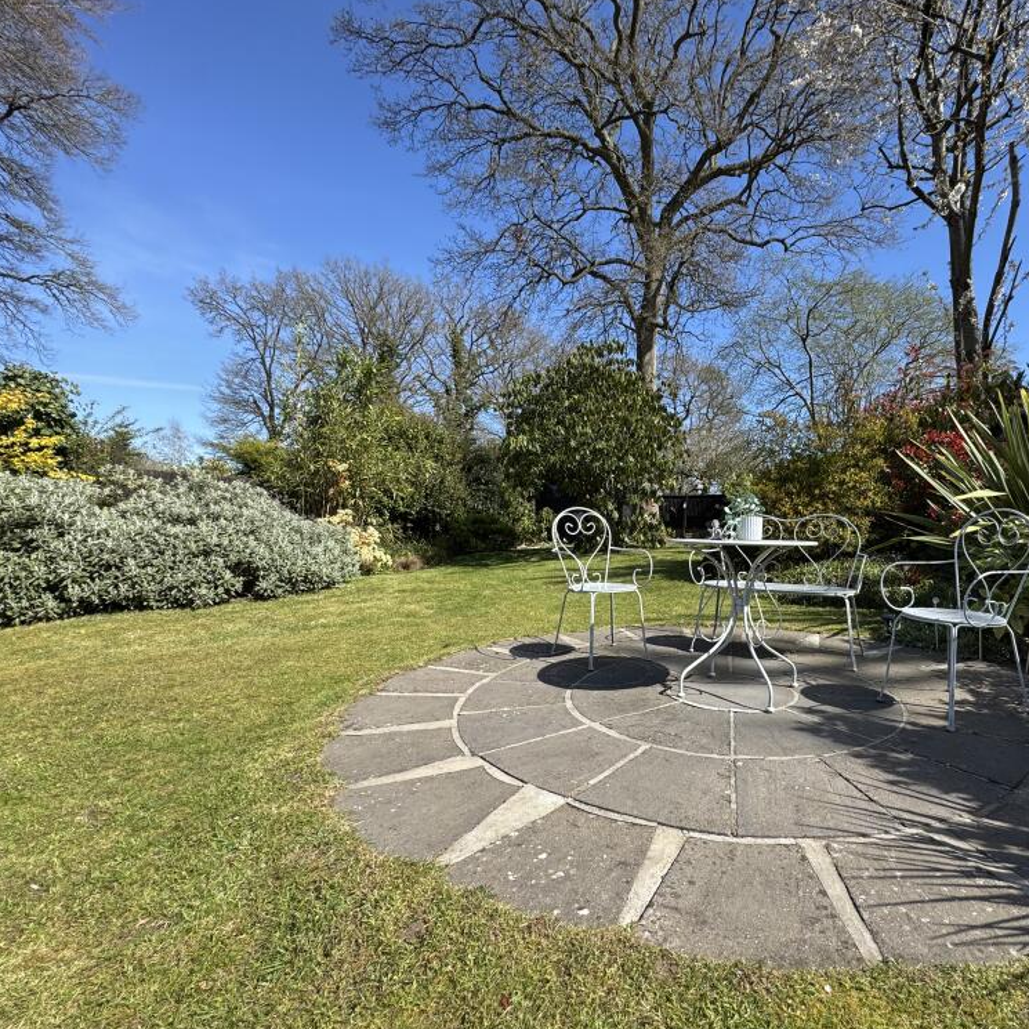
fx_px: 572
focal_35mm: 17
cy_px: 526
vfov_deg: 84.0
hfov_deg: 82.1
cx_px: 655
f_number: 2.2
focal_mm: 2.22
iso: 50
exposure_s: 1/932
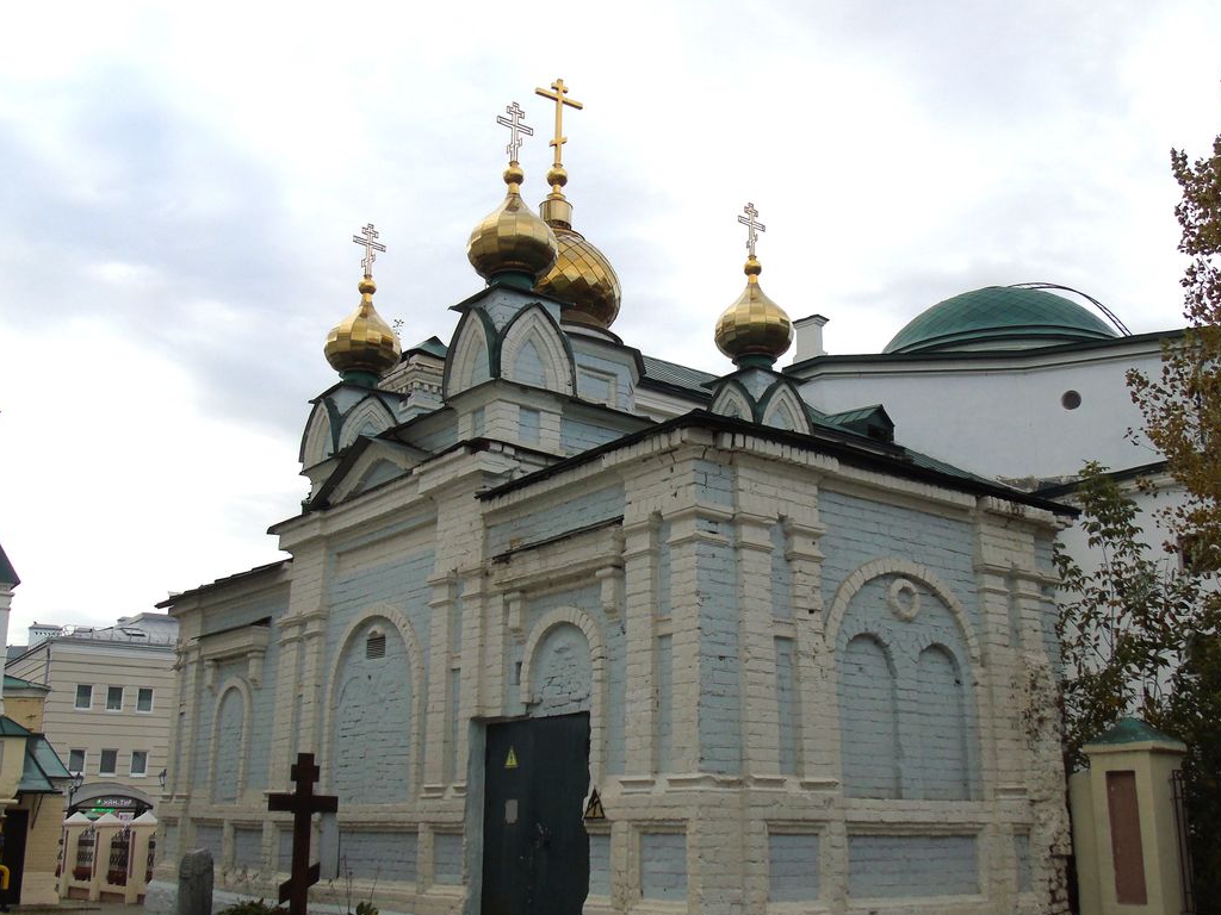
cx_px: 615
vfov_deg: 41.8
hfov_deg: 54.0
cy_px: 496
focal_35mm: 34
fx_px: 1199
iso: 80
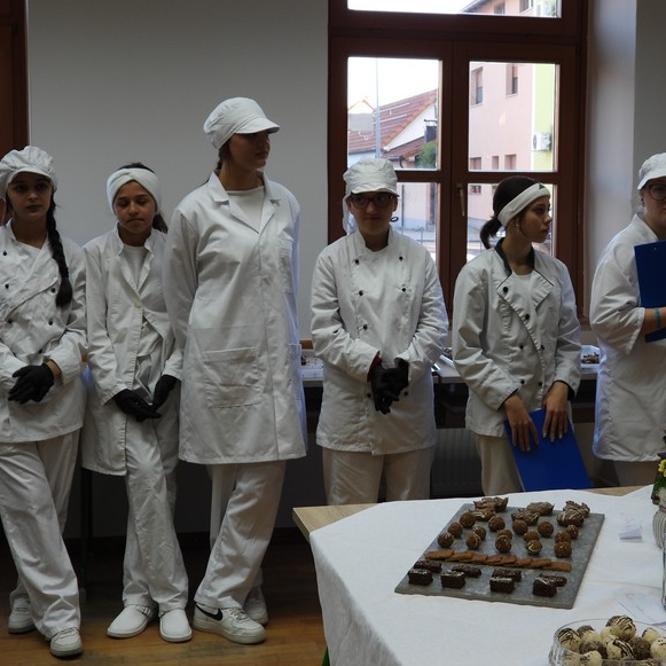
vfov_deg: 29.5
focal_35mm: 58
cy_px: 301
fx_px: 1262
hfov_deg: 29.5
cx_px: 408
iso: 100
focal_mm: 7.9
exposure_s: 1/40
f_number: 3.2
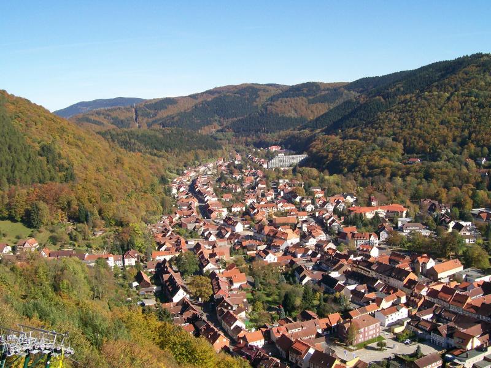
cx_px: 246
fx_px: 511
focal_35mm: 36
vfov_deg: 39.7
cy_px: 184
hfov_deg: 51.4
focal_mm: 6
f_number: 4.8
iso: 80
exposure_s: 1/454
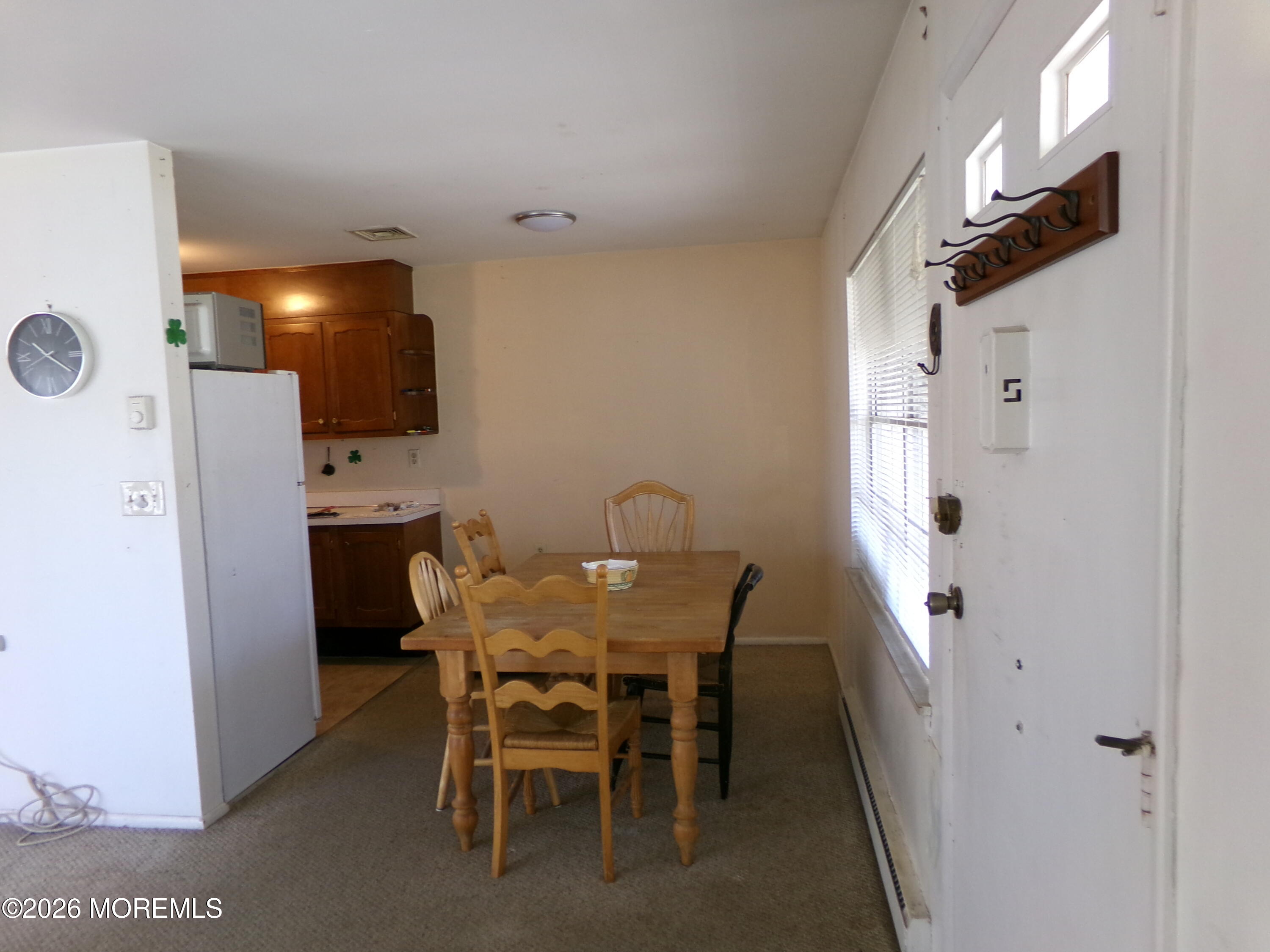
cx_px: 635
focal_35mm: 24
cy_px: 476
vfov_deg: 56.8
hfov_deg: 71.6
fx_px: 881
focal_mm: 4.3
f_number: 3.7
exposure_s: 1/30
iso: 200
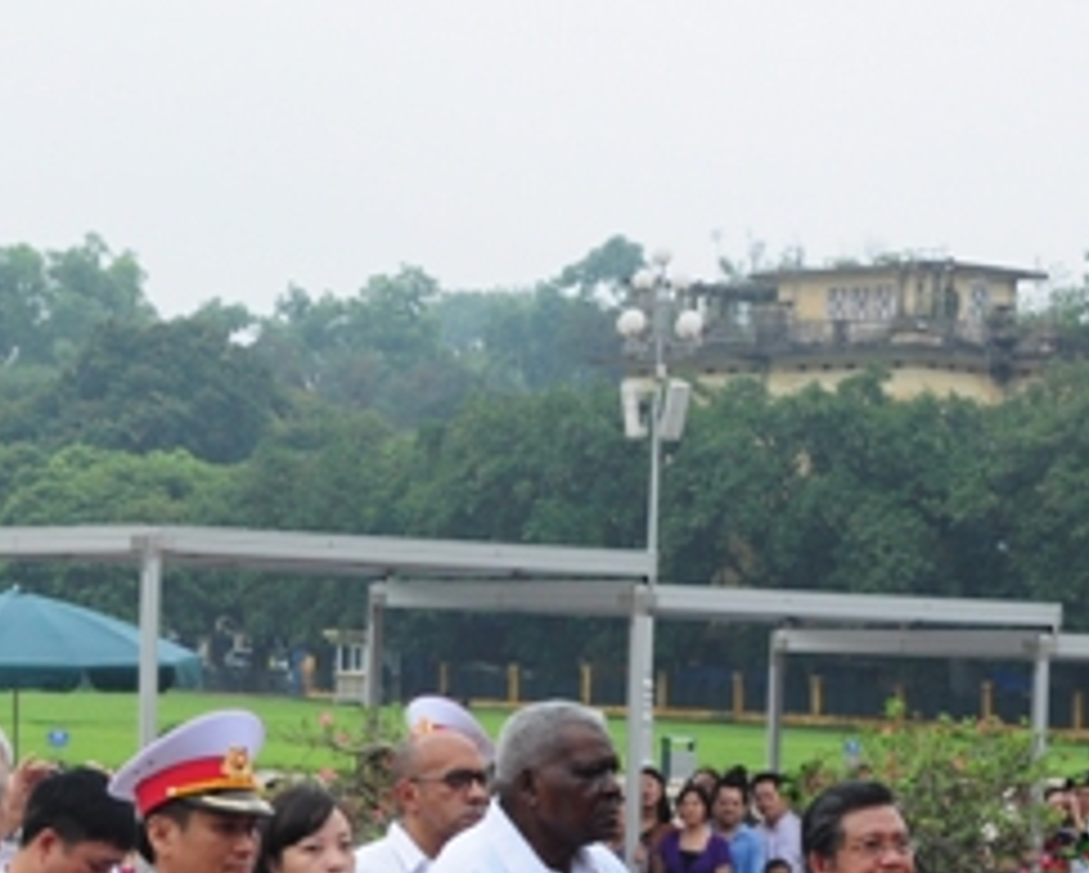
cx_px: 151
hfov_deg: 13.6
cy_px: 832
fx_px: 4516
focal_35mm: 140
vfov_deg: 11.0
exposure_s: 1/125
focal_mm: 32
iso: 320
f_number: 10
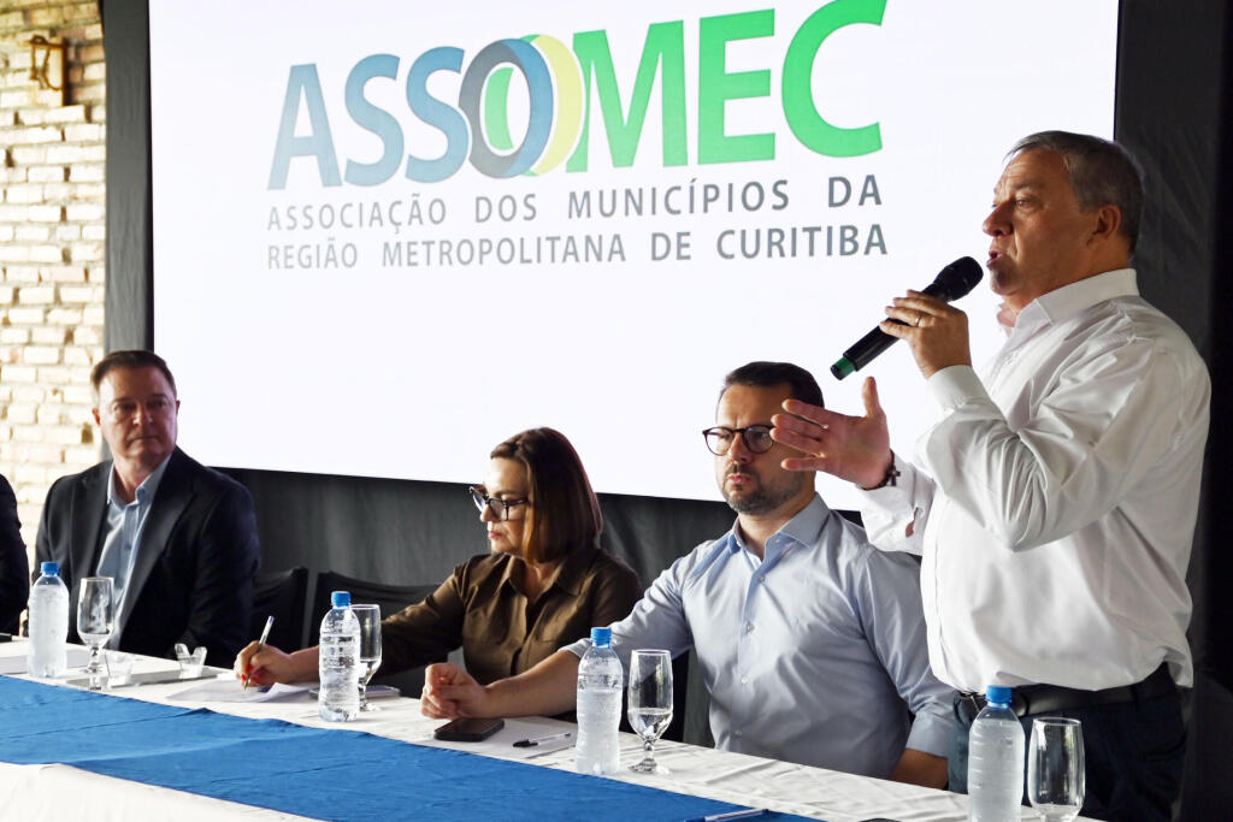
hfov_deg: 28.1
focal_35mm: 72
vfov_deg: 18.9
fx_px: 2466
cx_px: 616
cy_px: 411
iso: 400
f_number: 4.5
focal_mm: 48
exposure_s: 1/125
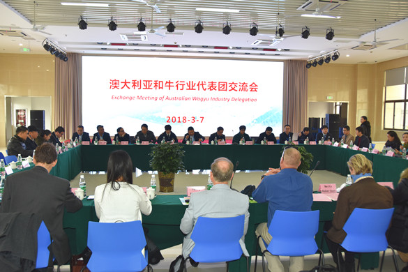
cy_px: 136
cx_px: 204
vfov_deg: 43.6
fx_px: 340
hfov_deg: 61.9
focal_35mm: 30
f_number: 3.5
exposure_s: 1/80
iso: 400
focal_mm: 20
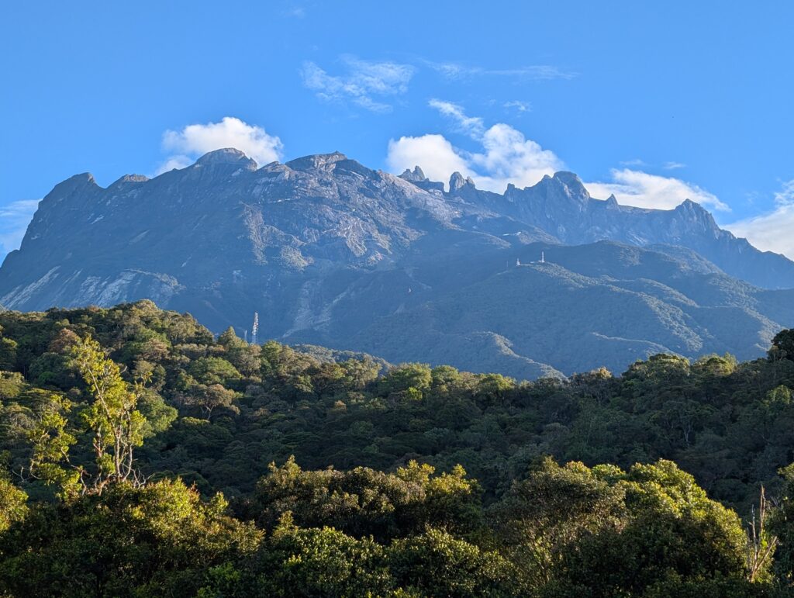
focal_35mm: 49
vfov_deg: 29.7
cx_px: 397
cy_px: 299
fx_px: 1126
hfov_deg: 38.9
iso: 20
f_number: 1.68
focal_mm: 6.9
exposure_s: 1/597
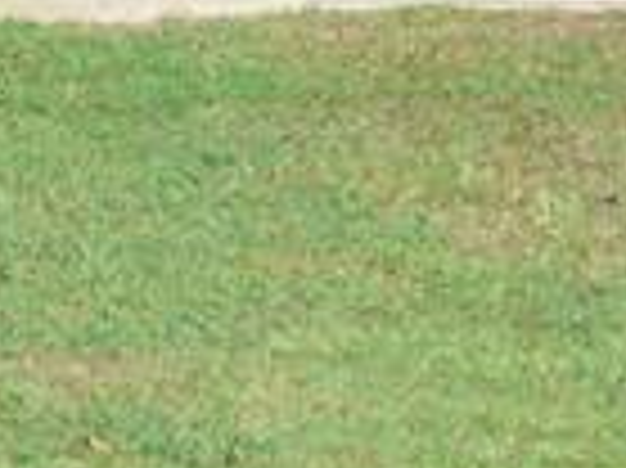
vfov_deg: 5.4
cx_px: -198
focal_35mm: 273
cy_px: -338
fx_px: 4933
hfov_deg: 7.2
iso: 100
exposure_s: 1/500
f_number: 3.5
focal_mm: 6.47
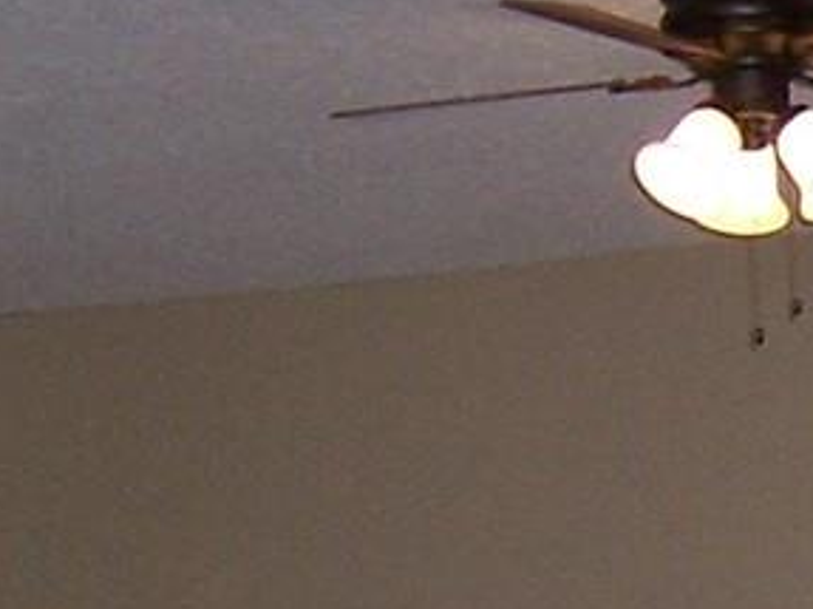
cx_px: 1201
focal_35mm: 184
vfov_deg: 7.7
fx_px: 4320
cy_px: 1235
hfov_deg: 10.4
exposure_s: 1/60
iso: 140
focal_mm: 5.5
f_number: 2.8
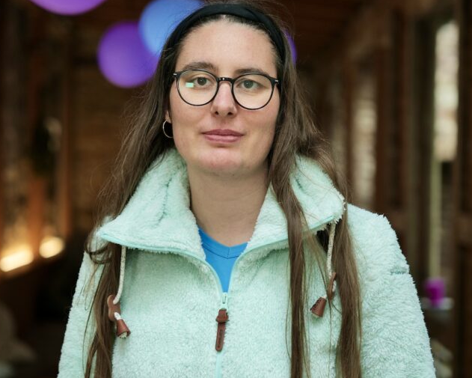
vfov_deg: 19.2
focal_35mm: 80
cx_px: 228
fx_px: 1118
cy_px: 189
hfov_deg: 23.8
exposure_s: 1/100
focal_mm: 70
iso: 500
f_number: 2.8
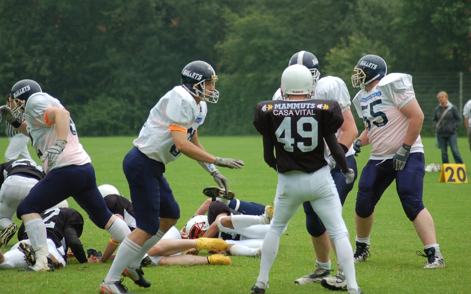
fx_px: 2952
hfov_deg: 9.1
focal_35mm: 230
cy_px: 151
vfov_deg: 5.7
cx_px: 236
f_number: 4.5
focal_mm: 150
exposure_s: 1/640
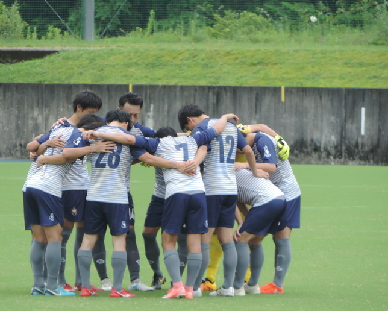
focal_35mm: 727
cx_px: 156
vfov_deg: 2.1
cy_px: 142
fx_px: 8353
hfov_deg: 2.7
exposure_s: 1/250
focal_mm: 107
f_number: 4.9
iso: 160
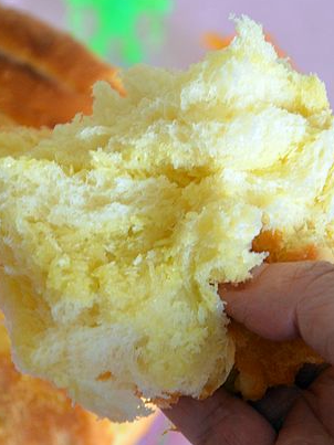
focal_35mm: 150
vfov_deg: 13.2
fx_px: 1931
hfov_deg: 9.9
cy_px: 218
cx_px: 135
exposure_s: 1/25
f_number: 5.3
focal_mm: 70
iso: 1600
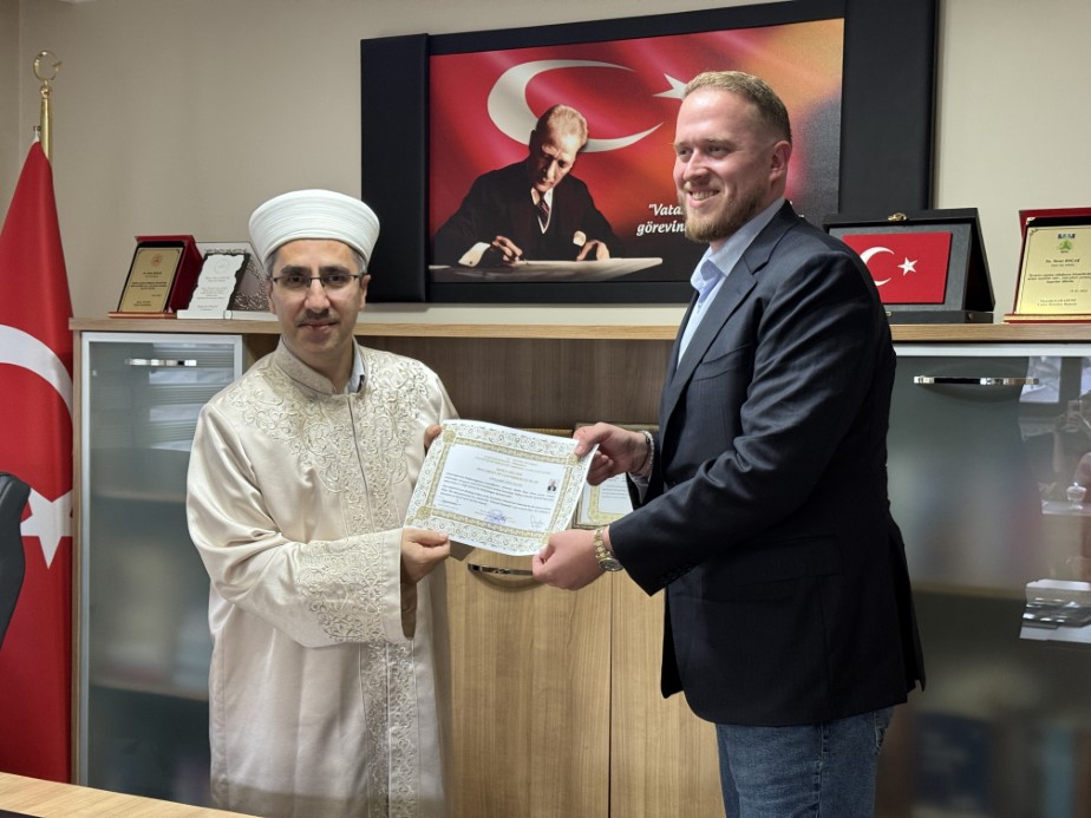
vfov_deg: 30.3
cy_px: 409
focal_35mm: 48
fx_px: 1513
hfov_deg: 39.7
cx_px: 546
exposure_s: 1/50
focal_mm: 6.76
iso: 200
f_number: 1.78
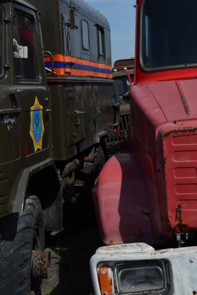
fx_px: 574
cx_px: 282
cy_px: 178
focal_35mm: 70
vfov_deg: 28.8
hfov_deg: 17.7
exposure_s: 1/320
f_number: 9
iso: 100
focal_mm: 24
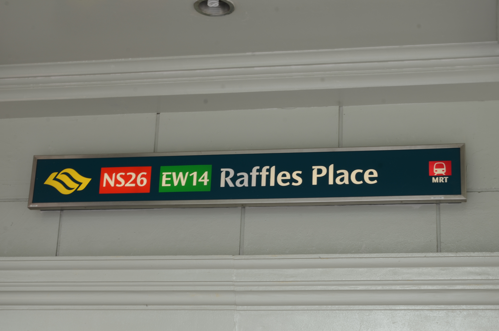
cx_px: 250
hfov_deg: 26.0
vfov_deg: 17.4
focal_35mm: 78
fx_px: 1079
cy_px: 166
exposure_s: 1/5
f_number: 14
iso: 100
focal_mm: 52
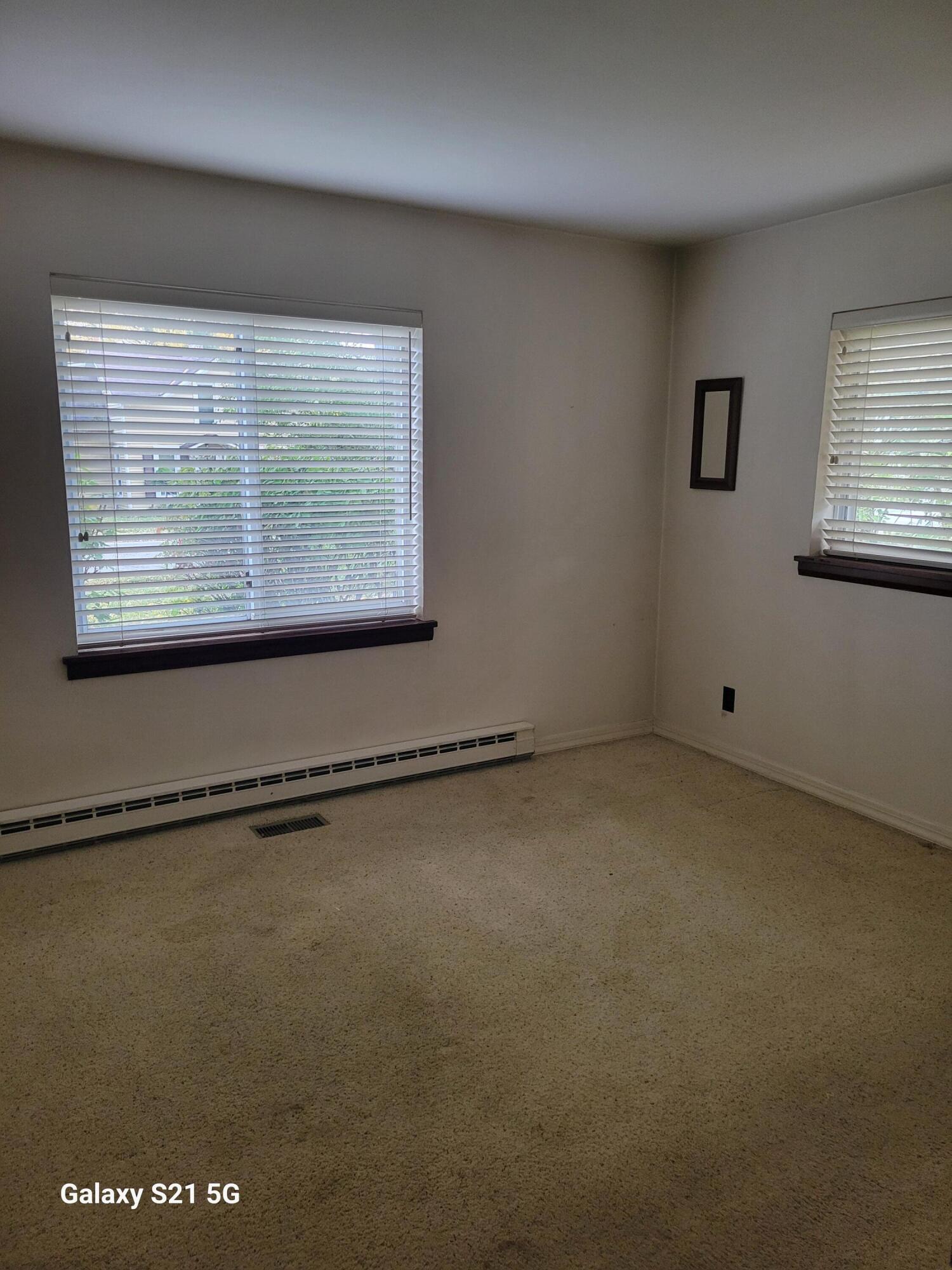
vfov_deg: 67.3
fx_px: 953
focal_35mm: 26
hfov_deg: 53.1
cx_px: 476
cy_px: 635
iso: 320
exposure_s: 1/120
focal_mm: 5.4
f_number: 1.8
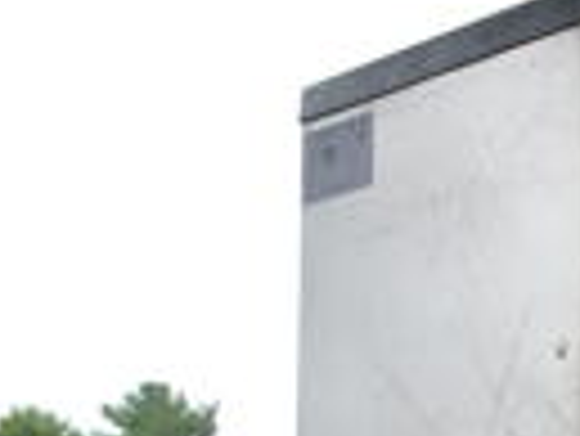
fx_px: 2063
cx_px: 1259
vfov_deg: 11.6
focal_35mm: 123
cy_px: 634
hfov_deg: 13.2
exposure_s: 1/125
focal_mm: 18
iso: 100
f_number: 5.6
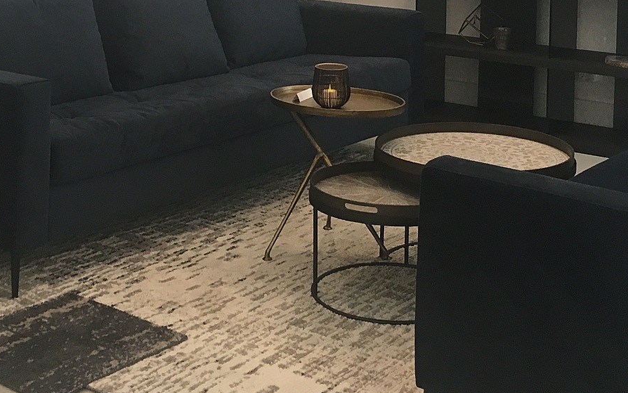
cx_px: 296
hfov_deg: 31.1
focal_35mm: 66
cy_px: -46
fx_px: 1130
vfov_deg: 18.9
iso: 80
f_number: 2.2
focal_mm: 4.15
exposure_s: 1/30
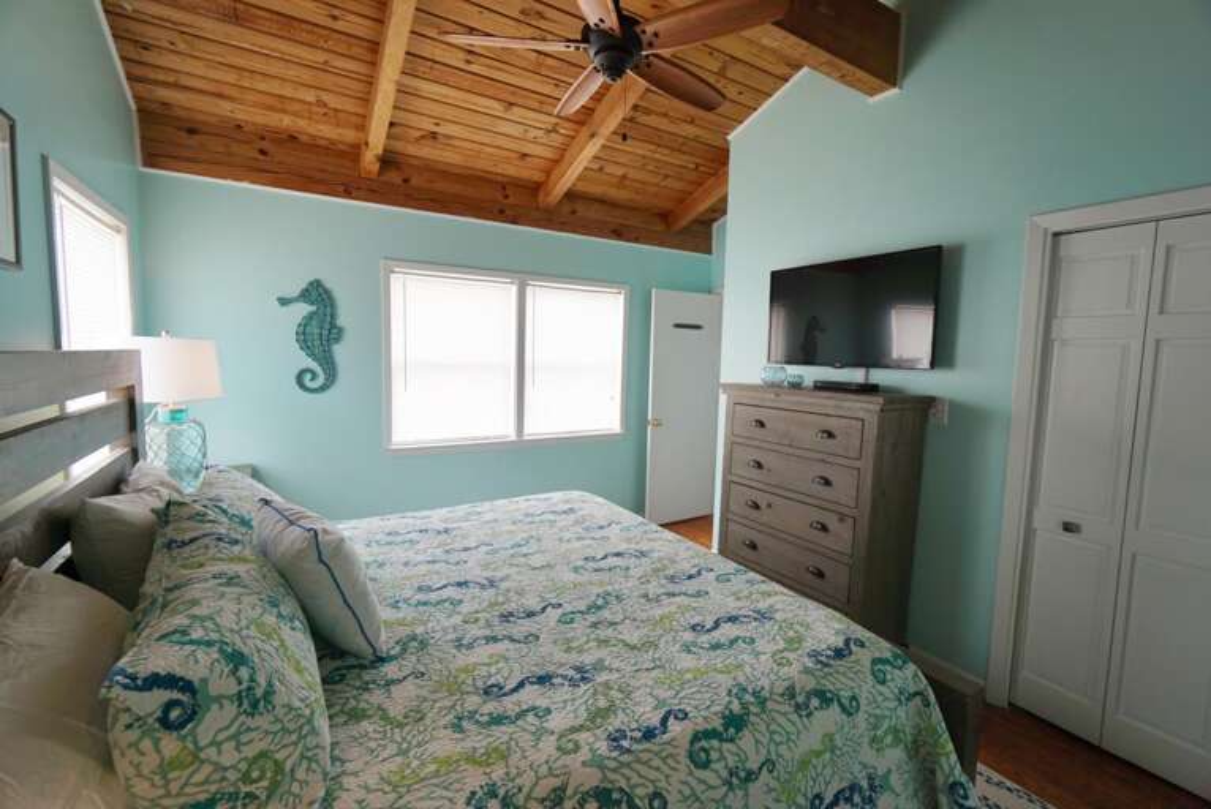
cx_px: 606
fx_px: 505
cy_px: 404
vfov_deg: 77.4
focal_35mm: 15
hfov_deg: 100.3
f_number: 4
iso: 100
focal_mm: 10
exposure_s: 1/60
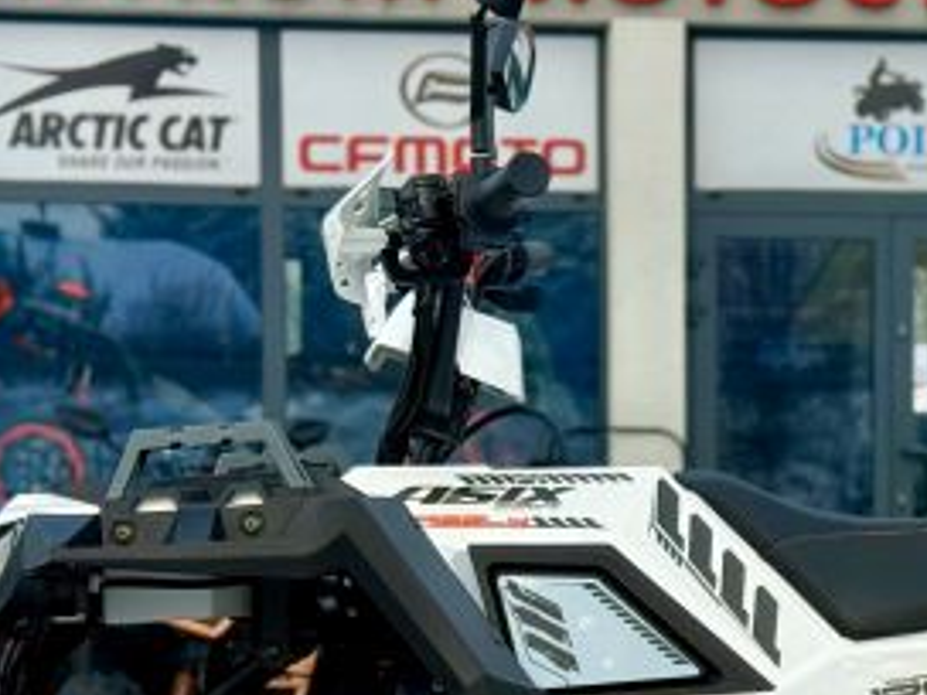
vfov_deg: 10.4
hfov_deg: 13.9
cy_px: 767
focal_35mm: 141
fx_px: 3776
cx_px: 753
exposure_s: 1/3378
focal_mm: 6.76
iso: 80
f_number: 1.78
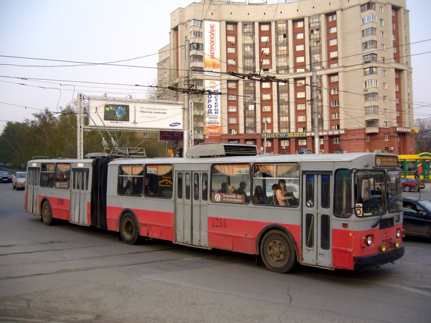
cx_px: 216
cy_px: 162
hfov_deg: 52.6
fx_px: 436
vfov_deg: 40.7
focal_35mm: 35
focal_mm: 5.8
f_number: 2.8
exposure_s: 1/400
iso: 80
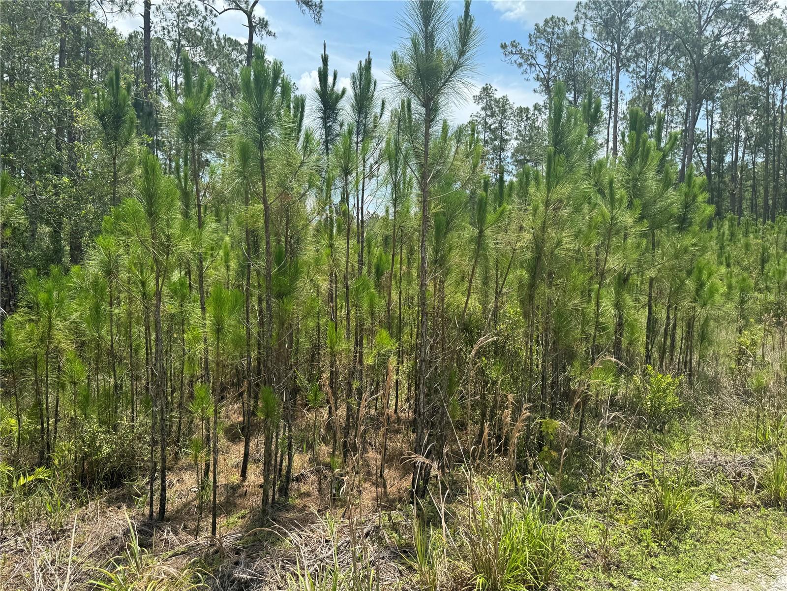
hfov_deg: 71.6
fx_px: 546
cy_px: 296
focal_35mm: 24
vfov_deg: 56.8
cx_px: 394
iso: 80
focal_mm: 6.76
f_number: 1.78
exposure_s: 1/2506
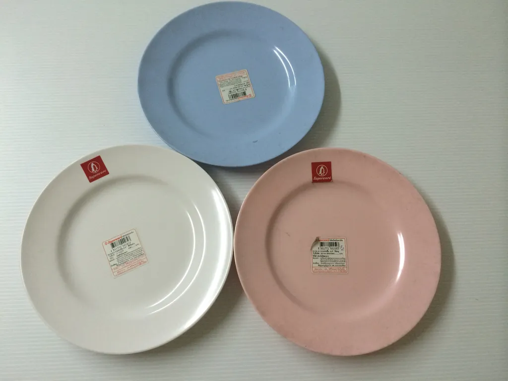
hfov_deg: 60.0
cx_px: 254
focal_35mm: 30
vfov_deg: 46.8
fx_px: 440
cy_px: 190
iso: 100
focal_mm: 4.12
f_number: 2.2
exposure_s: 1/33
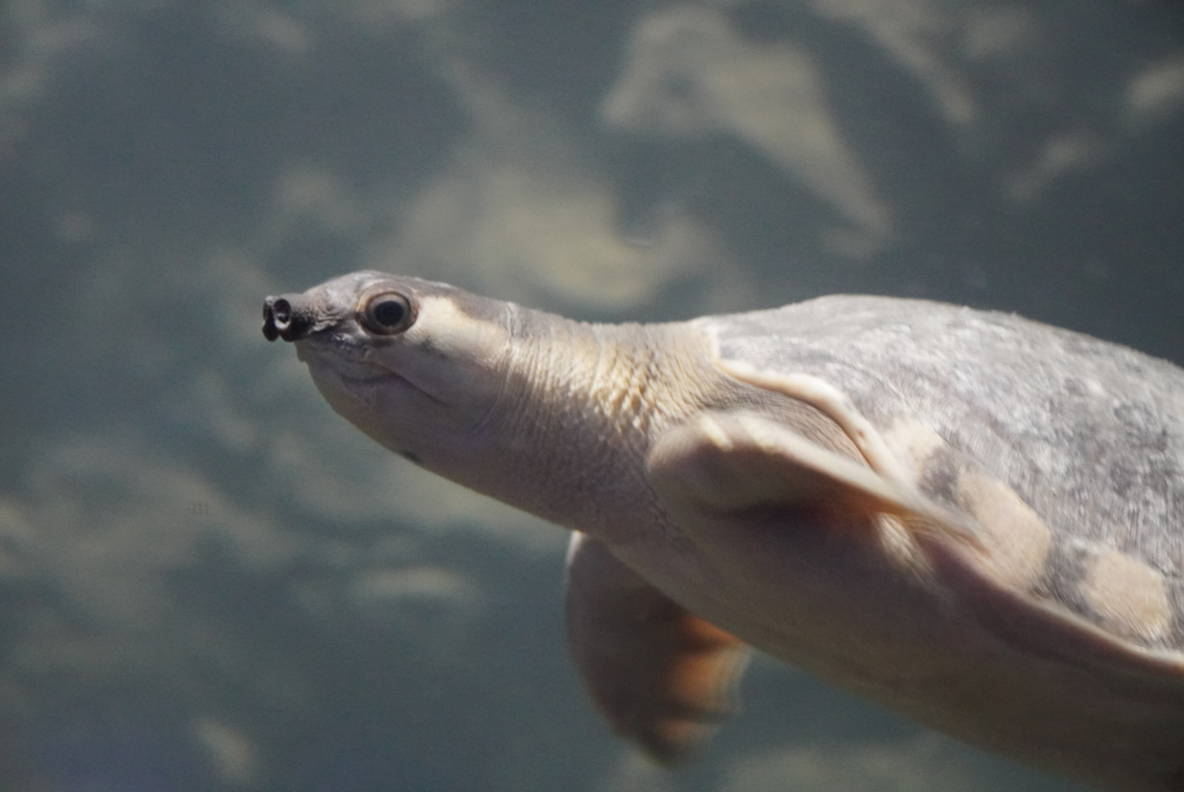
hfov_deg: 25.5
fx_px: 2616
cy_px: 396
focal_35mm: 80
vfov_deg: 17.2
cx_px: 592
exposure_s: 1/40
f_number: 5
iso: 6400
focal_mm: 53
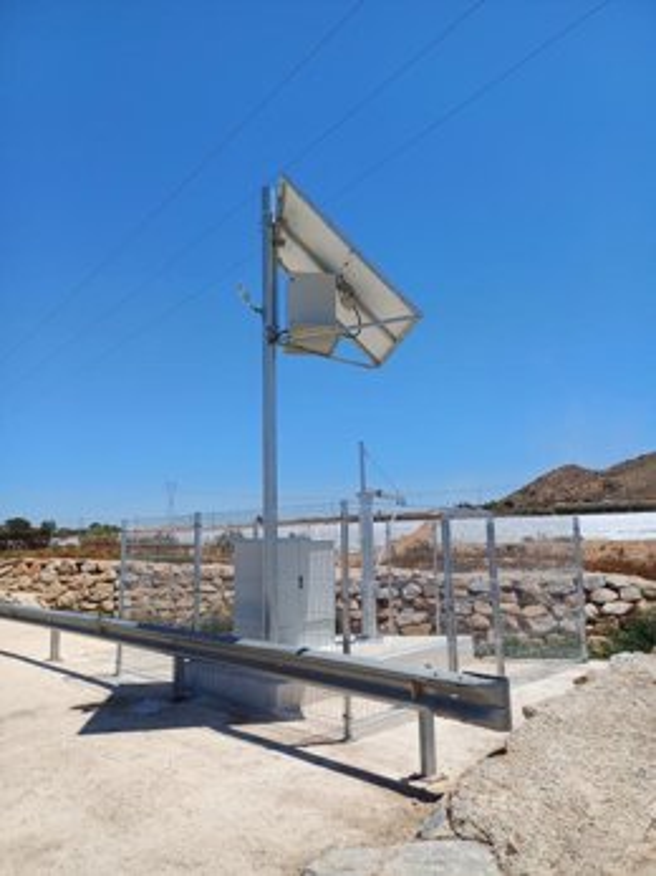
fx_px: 632
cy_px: 438
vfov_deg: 69.4
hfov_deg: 54.9
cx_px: 328
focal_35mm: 25
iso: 50
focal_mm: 4.65
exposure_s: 1/2066
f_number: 1.8
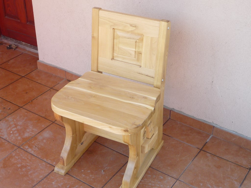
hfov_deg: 36.2
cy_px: 94
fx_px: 384
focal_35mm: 53
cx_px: 126
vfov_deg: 27.5
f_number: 4
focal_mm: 6.5
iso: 100
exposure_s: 1/80
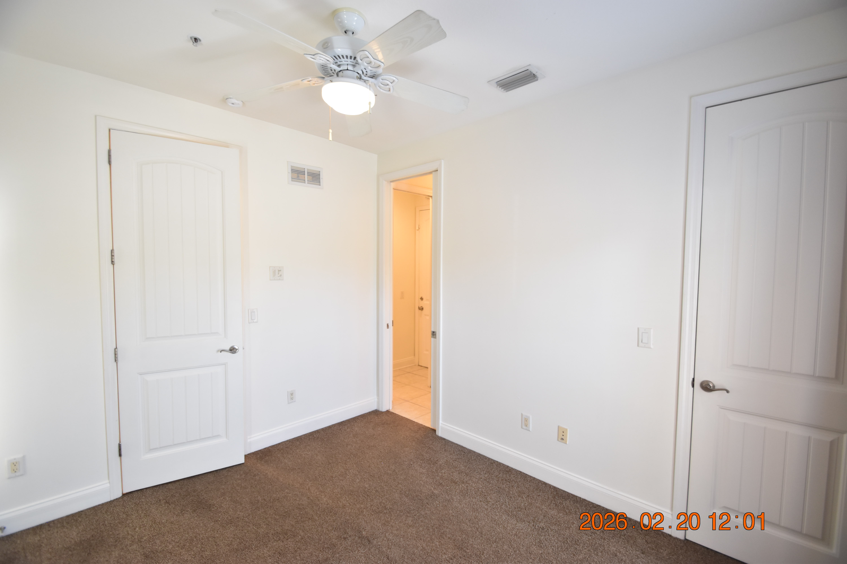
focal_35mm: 15
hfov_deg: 100.4
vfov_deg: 77.3
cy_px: 282
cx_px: 424
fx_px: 353
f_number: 3.5
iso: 800
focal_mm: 10
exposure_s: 1/90
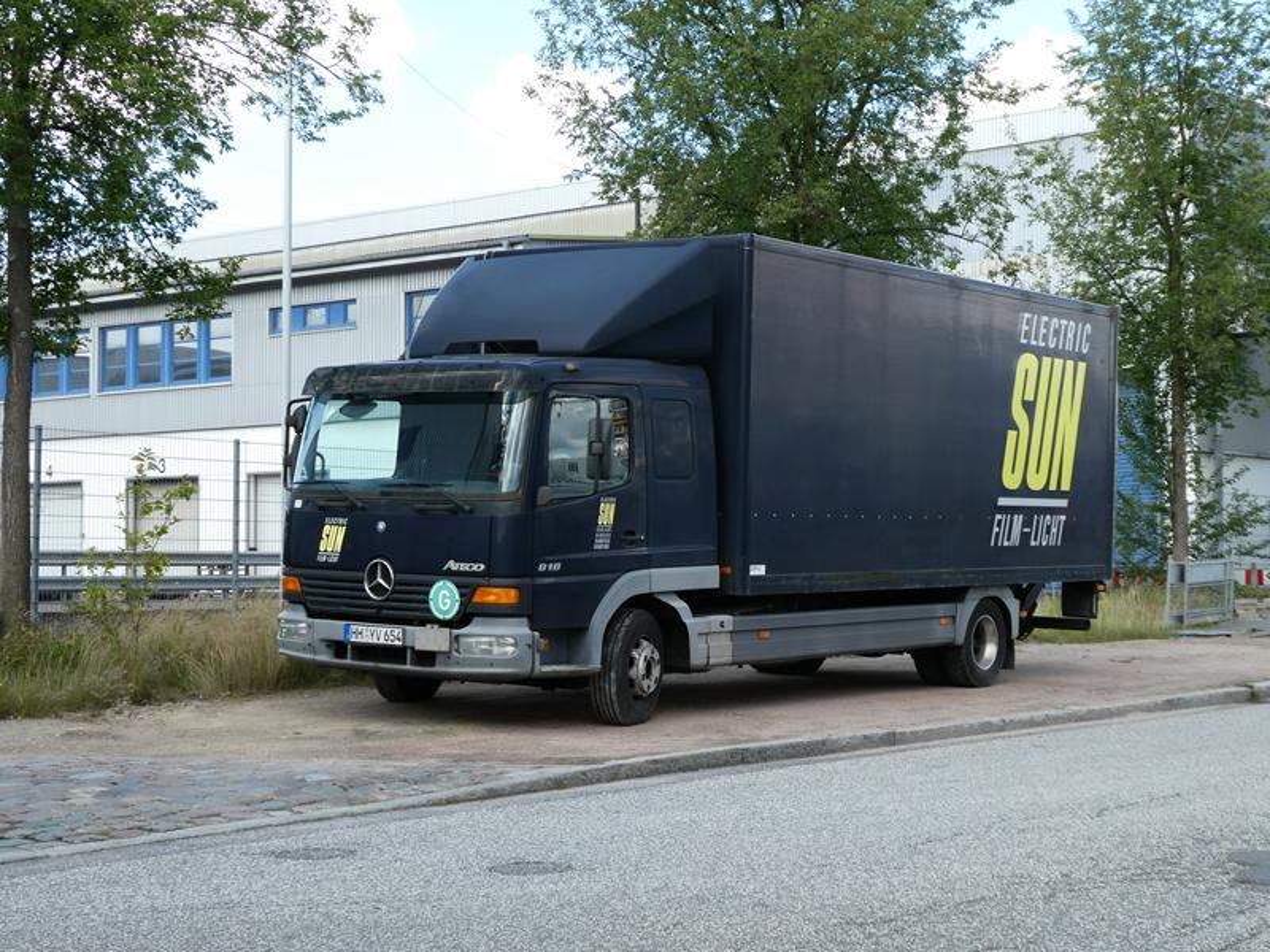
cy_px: 476
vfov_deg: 27.0
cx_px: 635
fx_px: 1981
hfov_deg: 35.5
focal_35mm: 54
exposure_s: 1/160
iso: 80
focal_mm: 9.6
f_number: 4.1
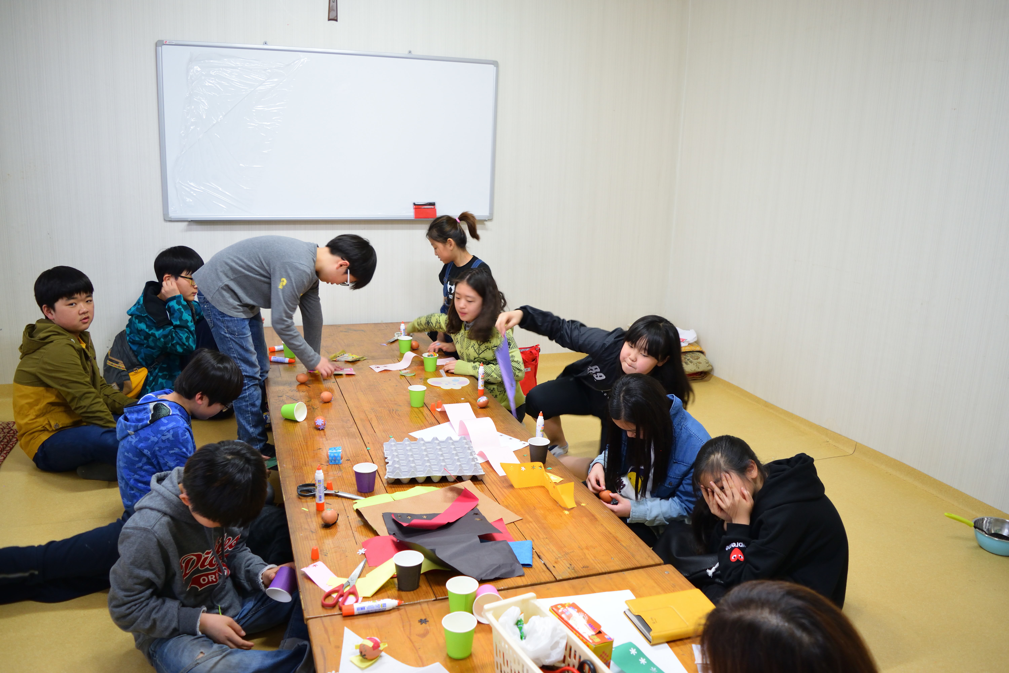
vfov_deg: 47.9
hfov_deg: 67.4
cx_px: 504
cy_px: 336
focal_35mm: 27
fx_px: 757
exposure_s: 1/30
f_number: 4
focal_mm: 18
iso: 560
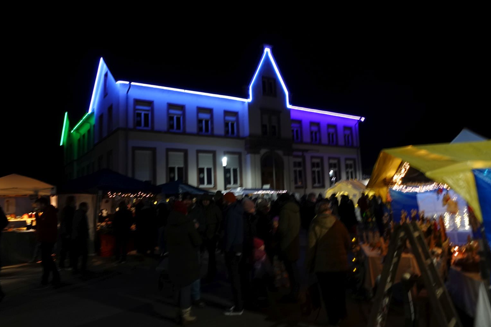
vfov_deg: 51.3
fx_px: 341
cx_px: 236
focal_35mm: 25
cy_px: 158
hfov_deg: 71.5
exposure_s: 1/30
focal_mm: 8.8
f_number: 1.8
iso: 400
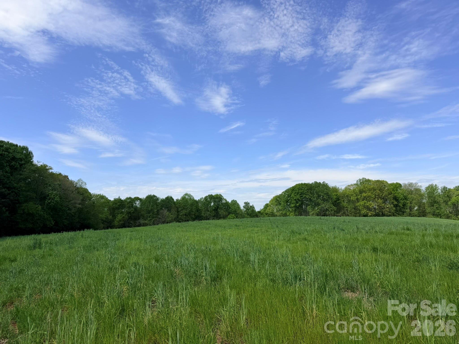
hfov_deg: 71.6
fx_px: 318
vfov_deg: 56.8
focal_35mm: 24
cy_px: 172
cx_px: 230
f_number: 1.78
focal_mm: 6.76
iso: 80
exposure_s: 1/6173
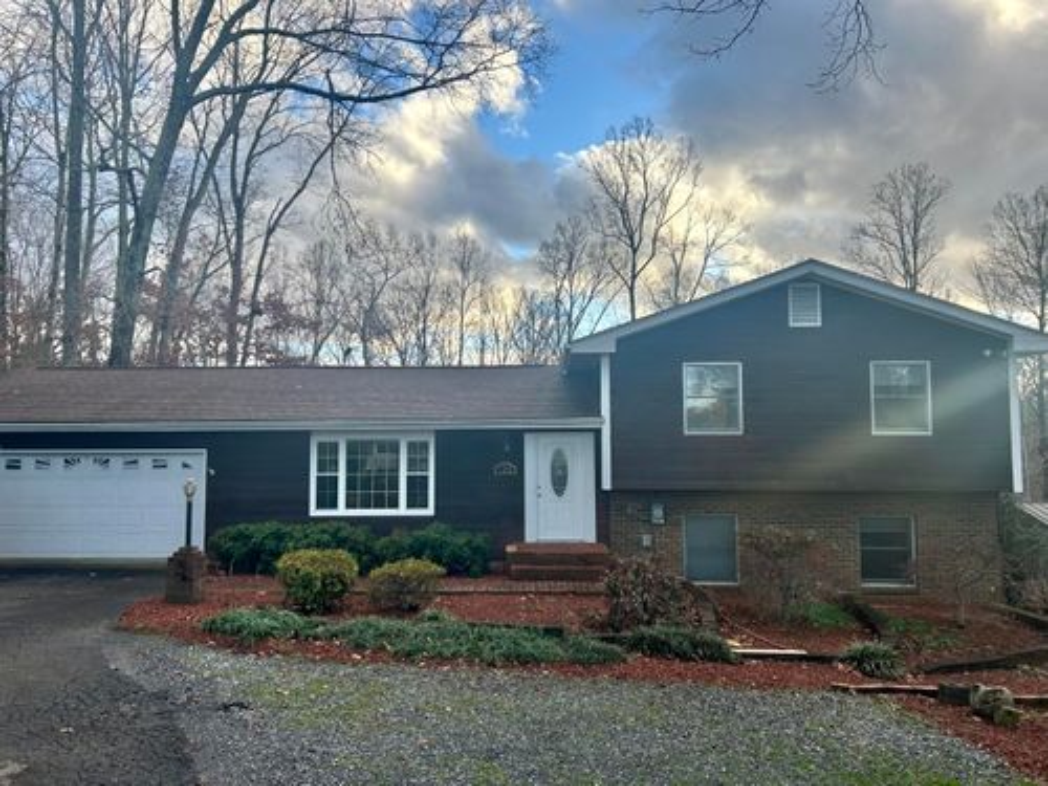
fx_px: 787
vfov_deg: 53.1
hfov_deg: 67.3
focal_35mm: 26
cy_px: 393
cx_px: 524
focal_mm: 5.7
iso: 50
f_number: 1.5
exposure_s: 1/965
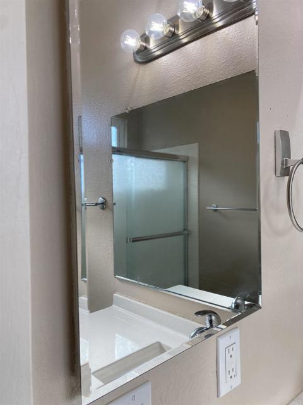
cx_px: 152
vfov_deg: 67.3
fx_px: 303
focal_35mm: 26
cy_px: 202
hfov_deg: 53.1
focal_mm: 4.25
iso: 32
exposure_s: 1/222
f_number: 1.8
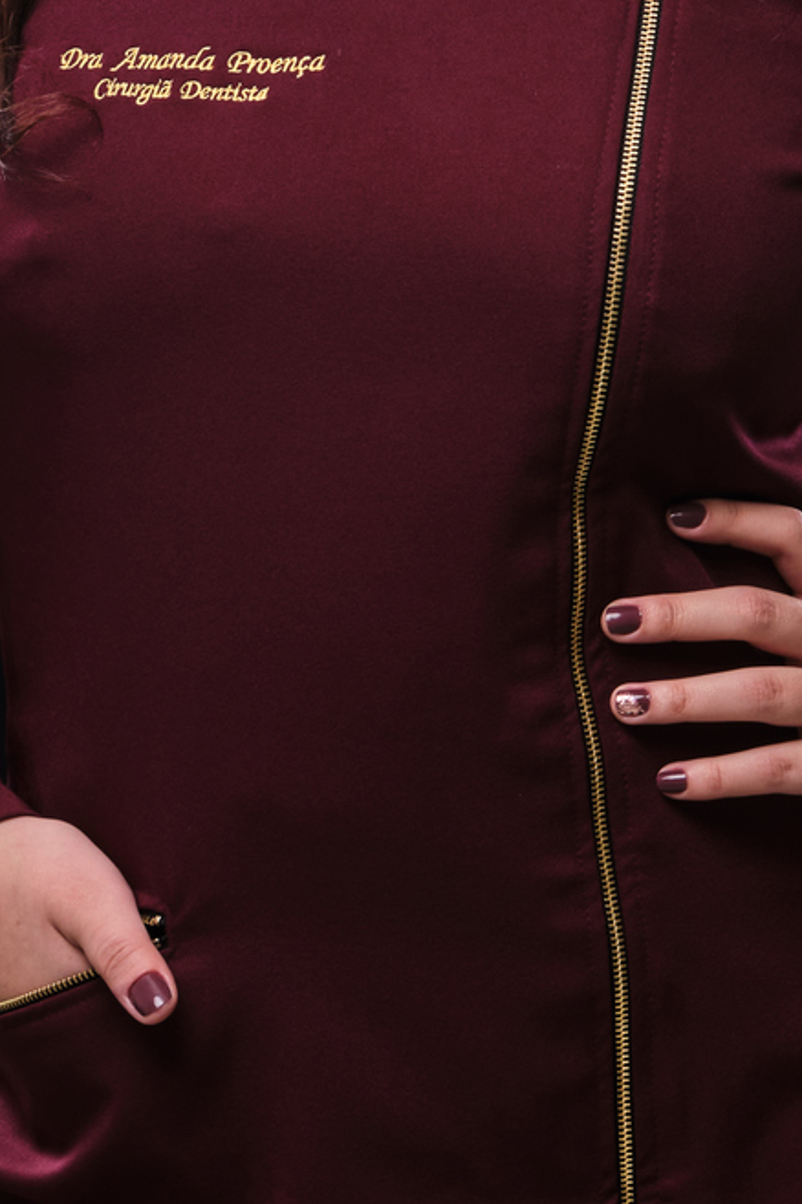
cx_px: 515
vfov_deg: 9.9
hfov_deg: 6.6
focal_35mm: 208
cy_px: 313
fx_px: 6957
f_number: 10
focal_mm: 50.5
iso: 160
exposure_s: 1/125
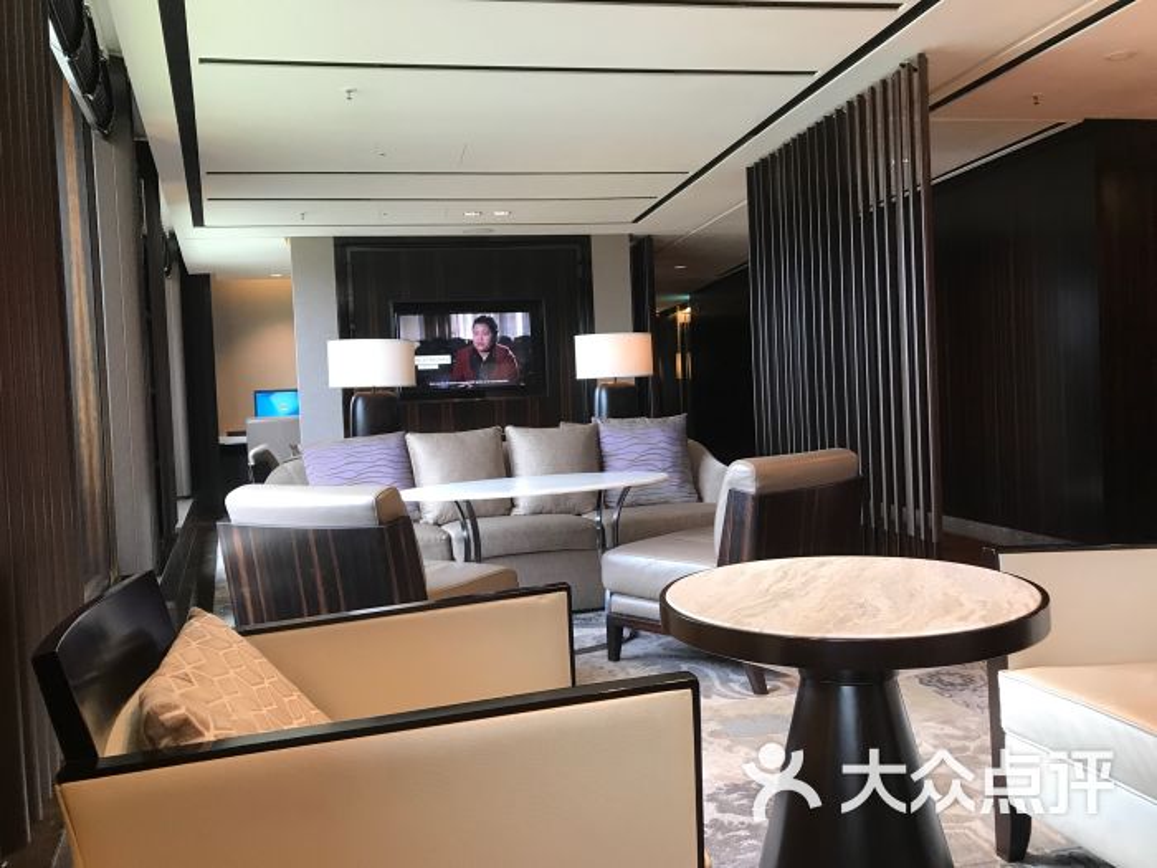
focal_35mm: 28
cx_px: 578
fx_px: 936
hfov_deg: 63.4
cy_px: 434
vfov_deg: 49.7
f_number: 1.8
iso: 40
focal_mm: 3.99
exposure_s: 1/28
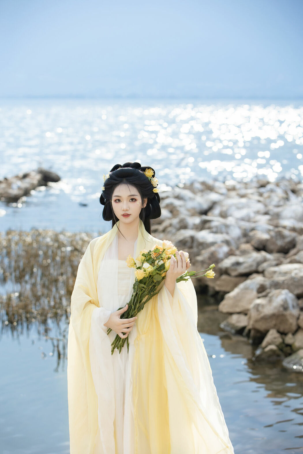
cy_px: 227
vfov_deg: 21.5
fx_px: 1199
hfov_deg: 14.4
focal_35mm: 95
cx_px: 152
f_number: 4.5
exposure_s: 1/400
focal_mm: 95
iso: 200
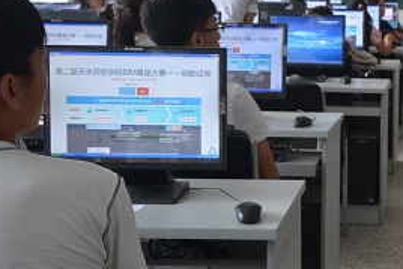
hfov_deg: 23.4
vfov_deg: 17.0
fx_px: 896
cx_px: 468
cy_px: 89
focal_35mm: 80
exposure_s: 1/60
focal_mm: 22
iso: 560
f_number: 4
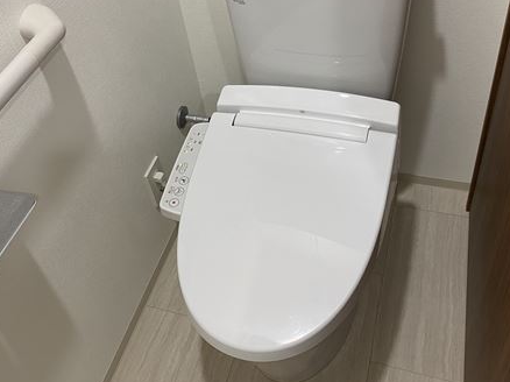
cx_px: 234
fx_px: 560
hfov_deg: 48.9
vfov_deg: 37.2
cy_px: 119
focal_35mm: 38
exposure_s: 1/50
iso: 100
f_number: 1.8
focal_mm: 4.25
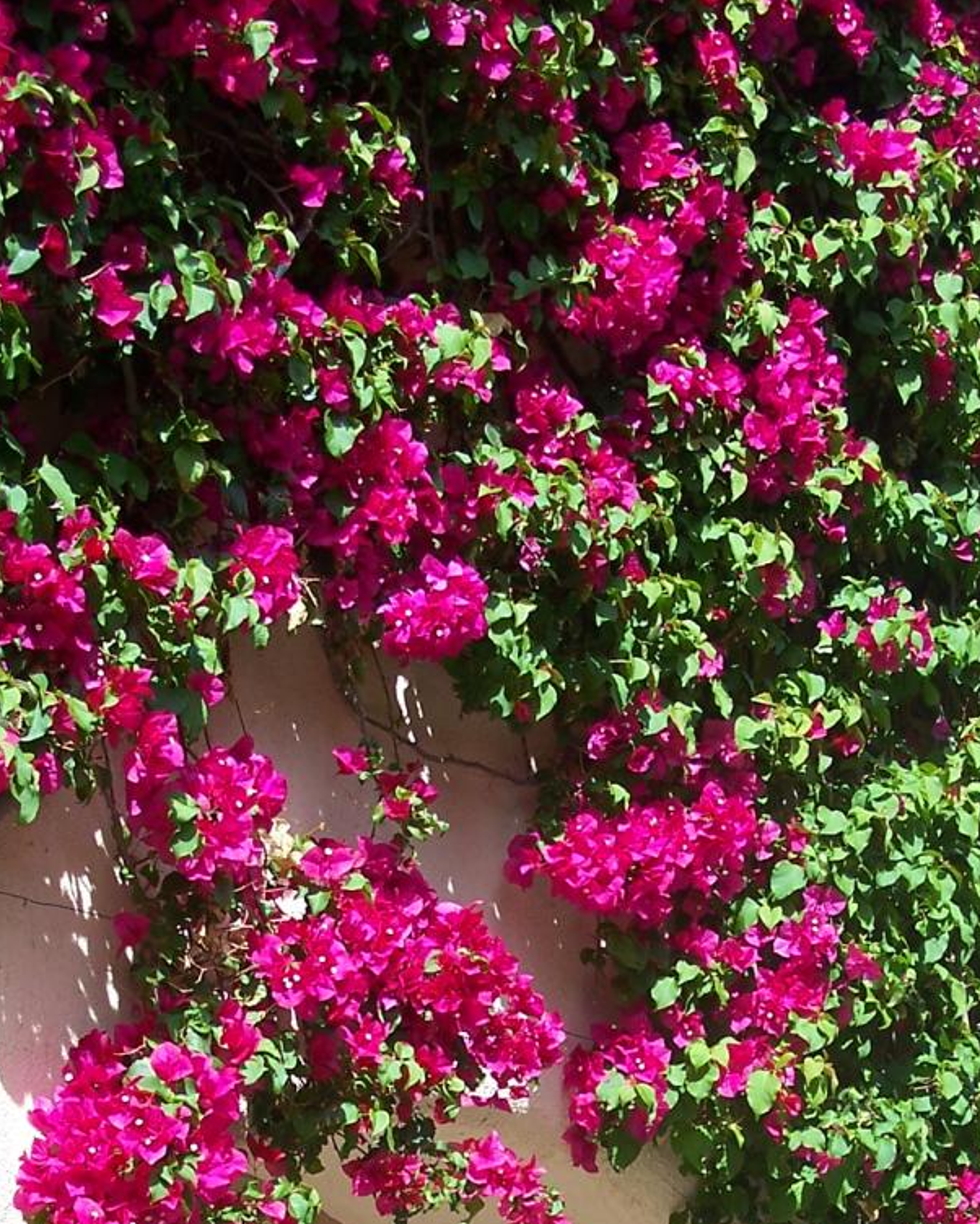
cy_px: 1235
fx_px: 3479
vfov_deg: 19.4
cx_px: 641
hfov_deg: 16.0
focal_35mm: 96
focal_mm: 7.8
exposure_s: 1/400
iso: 64
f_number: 2.8
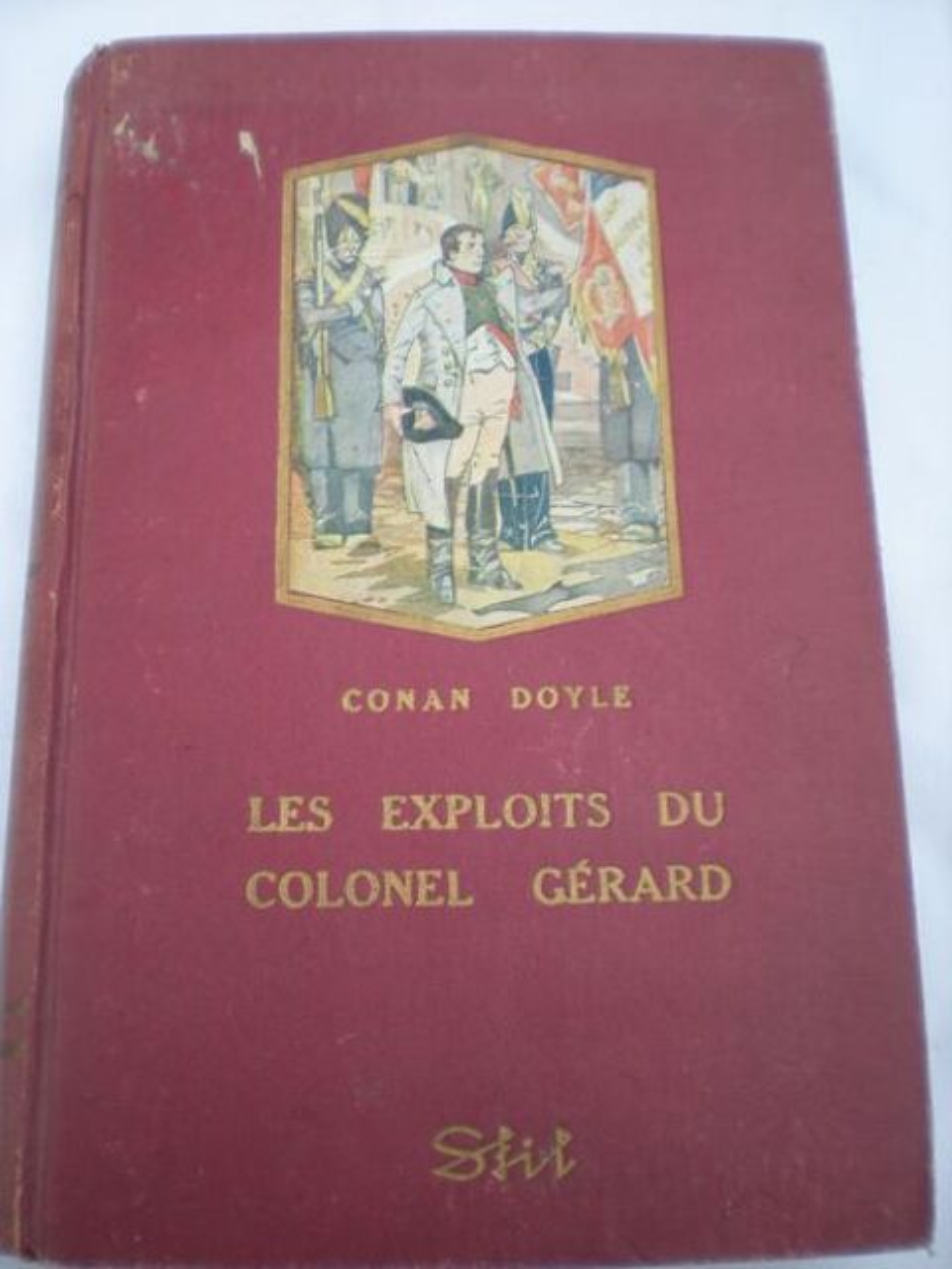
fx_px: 1393
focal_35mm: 38
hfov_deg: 37.7
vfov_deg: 49.0
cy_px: 634
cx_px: 476
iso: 103
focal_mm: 6.3
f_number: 3.1
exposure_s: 1/58.7
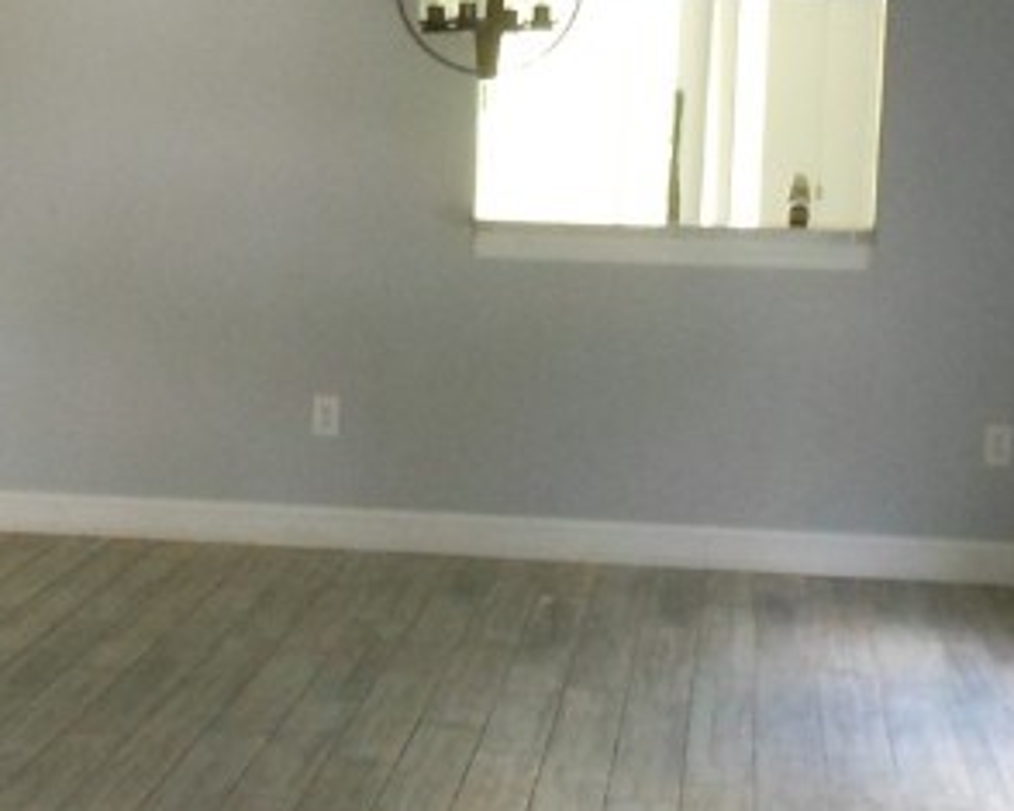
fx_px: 2550
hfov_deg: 22.3
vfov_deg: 18.1
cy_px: 462
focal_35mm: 85
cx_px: 248
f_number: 3.2
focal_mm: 4.5
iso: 400
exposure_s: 1/25
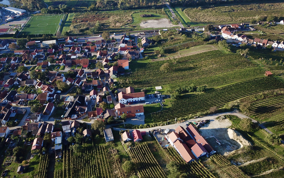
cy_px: 92
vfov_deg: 44.5
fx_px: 217
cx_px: 141
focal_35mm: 28
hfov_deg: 66.5
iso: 180
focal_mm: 4.7
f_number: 2.2
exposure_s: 1/100
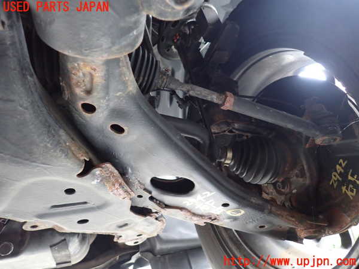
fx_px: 259
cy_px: 134
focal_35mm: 25
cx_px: 180
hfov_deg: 69.4
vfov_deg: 54.9
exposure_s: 1/30
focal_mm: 4.5
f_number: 2
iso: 800
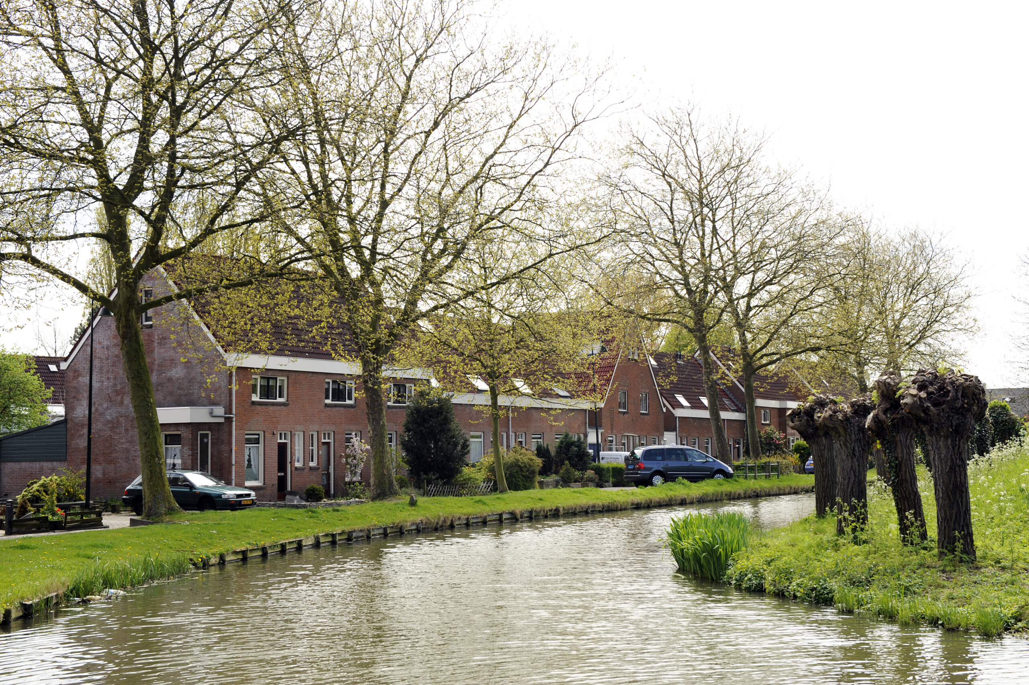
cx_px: 514
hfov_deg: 36.3
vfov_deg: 24.6
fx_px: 1571
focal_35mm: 55
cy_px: 342
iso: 400
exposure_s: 1/500
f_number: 6.3
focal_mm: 55
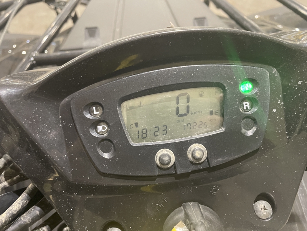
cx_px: 154
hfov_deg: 67.3
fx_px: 231
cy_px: 116
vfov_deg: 53.1
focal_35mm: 26
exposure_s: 1/30
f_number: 1.6
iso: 500
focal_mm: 4.2
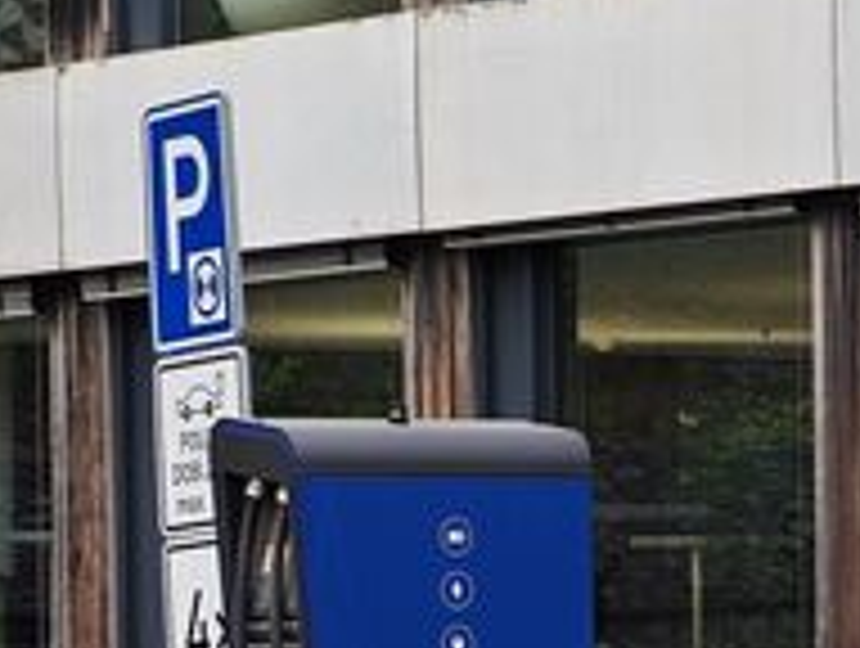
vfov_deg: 4.4
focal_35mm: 335
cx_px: 684
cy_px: 1114
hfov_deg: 5.9
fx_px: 8338
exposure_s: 1/107
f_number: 1.8
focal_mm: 12.28
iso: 50
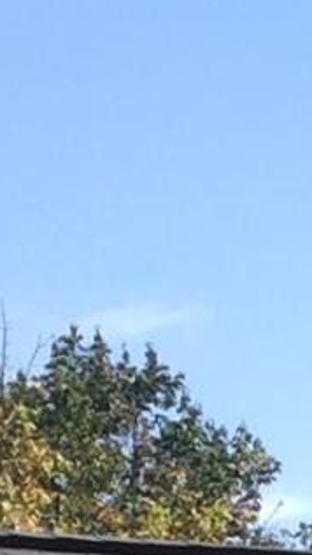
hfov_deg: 3.7
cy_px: 1514
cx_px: 1430
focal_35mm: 299
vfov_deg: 6.7
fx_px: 4403
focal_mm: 4.15
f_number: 2.2
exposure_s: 1/1099
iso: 32
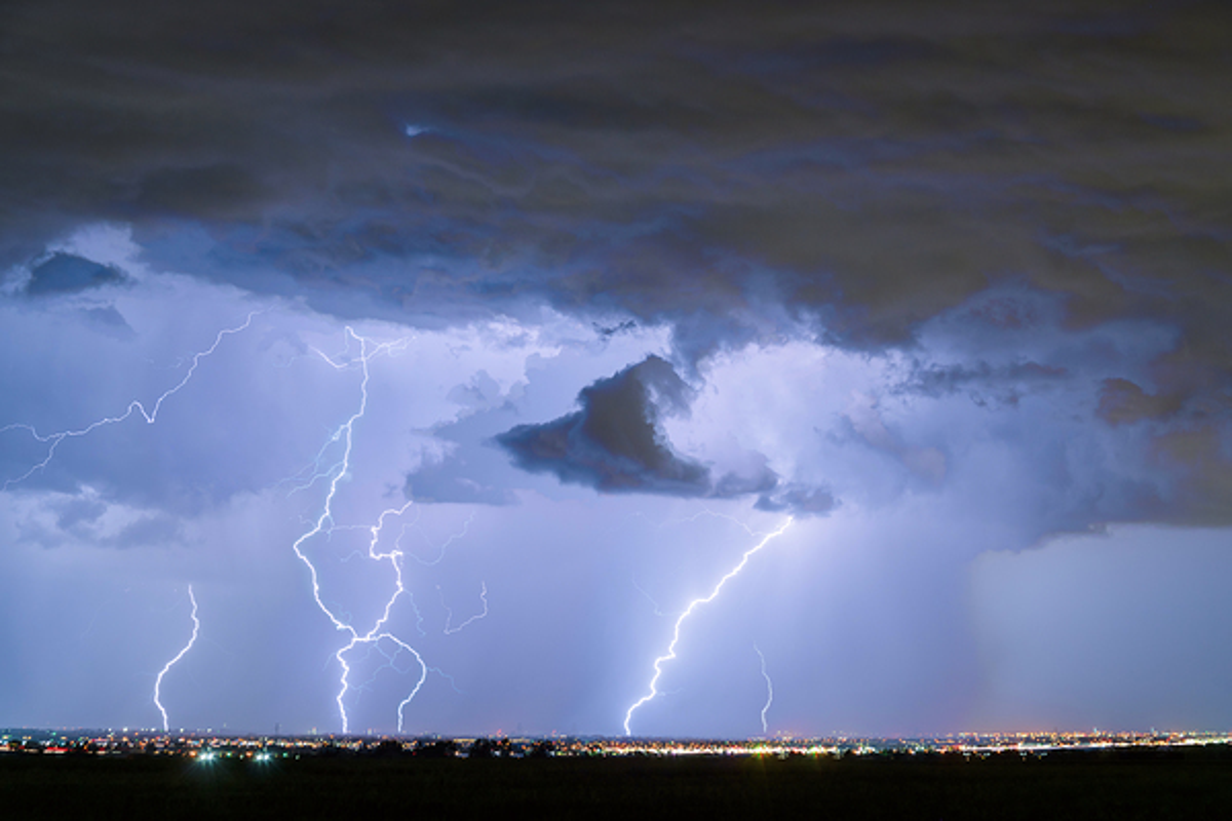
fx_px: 2395
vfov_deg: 19.5
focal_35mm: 70
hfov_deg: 28.8
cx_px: 616
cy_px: 410
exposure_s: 8
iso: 400
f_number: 6.3
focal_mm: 70
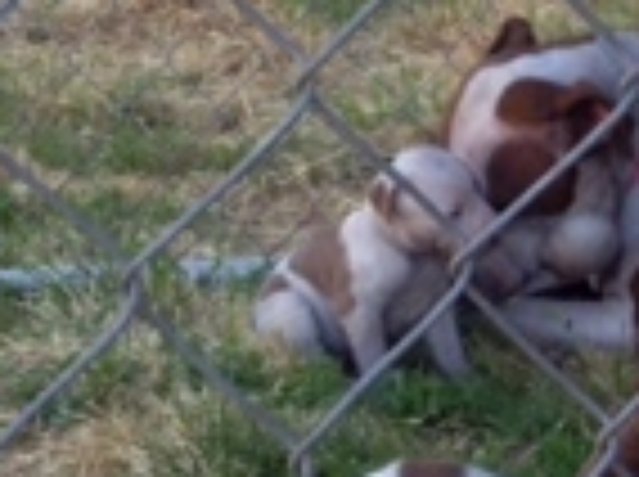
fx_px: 2912
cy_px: 513
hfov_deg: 12.2
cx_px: 814
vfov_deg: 9.3
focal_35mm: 158
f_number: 2.4
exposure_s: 1/120
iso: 64
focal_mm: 4.28
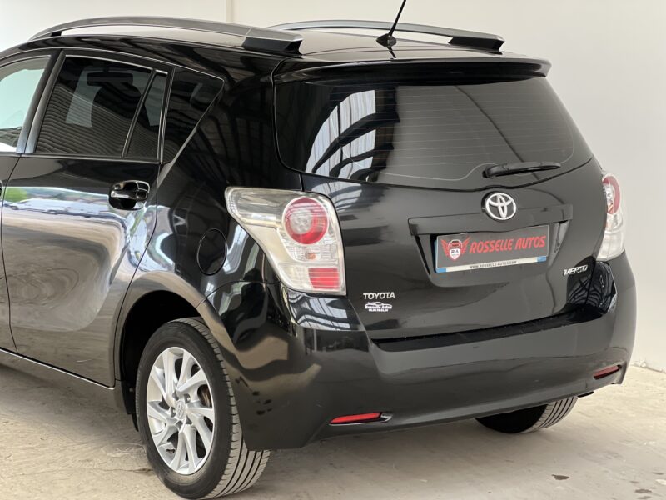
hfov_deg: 25.3
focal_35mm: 77
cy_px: 250
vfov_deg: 19.1
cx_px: 333
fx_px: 1481
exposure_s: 1/29
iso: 400
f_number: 2.8
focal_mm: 9
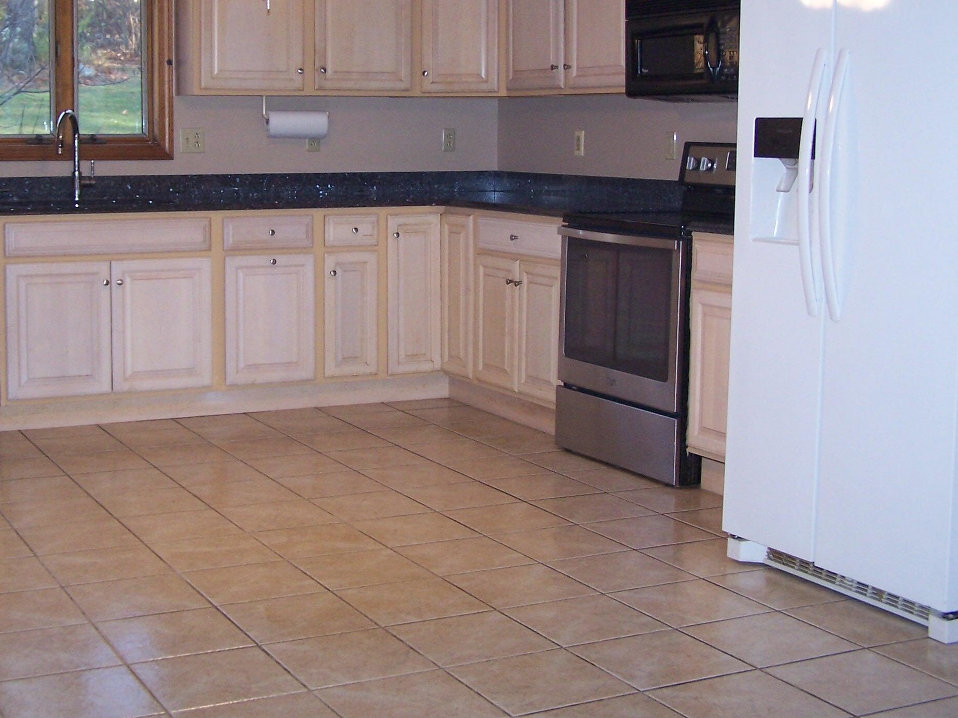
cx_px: 391
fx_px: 1467
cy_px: 235
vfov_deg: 27.3
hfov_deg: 36.1
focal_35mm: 53
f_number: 2.8
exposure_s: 1/60
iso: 140
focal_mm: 6.3
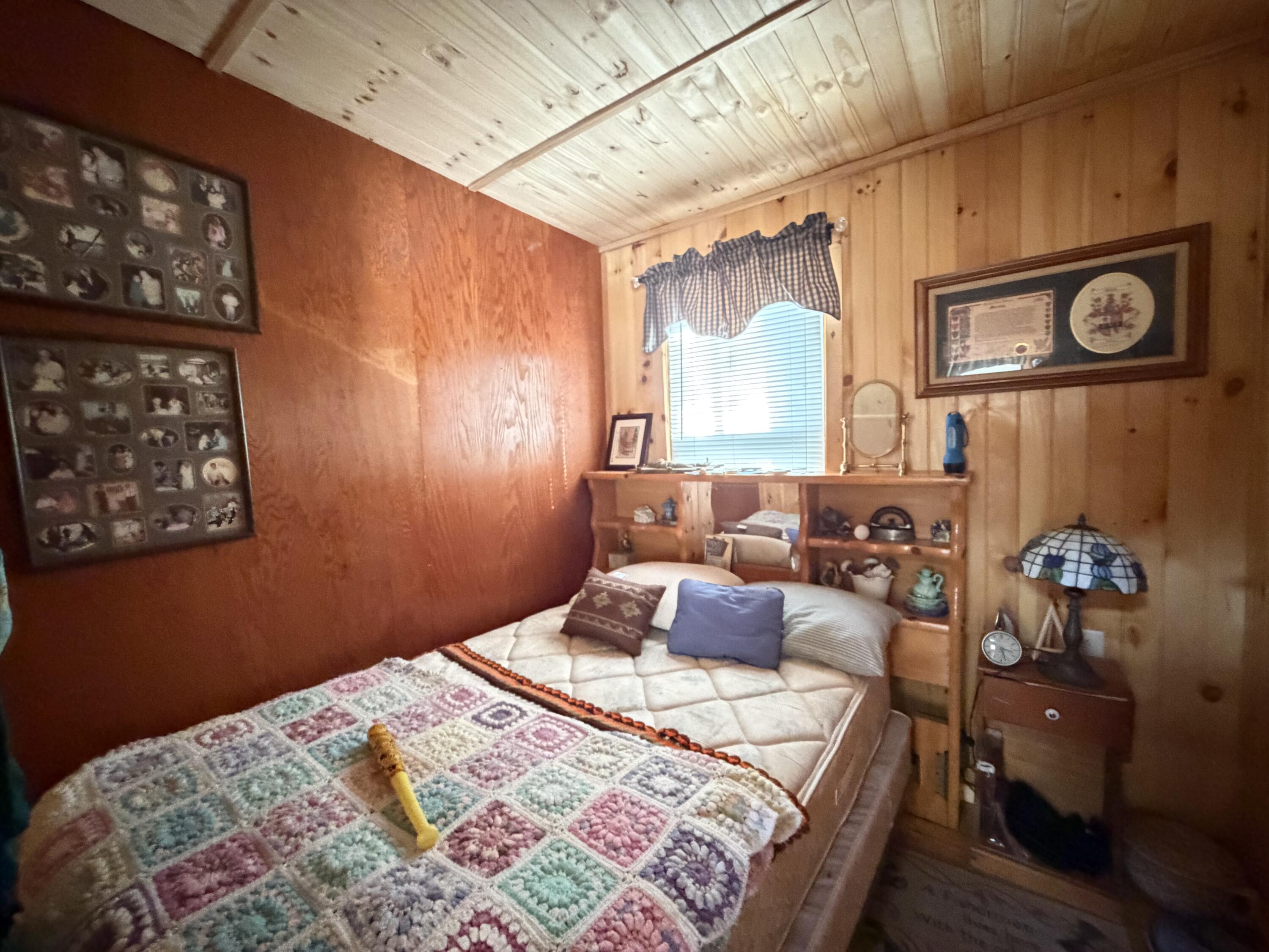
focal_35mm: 14
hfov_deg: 102.1
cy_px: 476
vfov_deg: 85.7
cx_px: 634
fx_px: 513
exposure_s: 1/30
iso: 1600
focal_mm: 2.22
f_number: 2.2
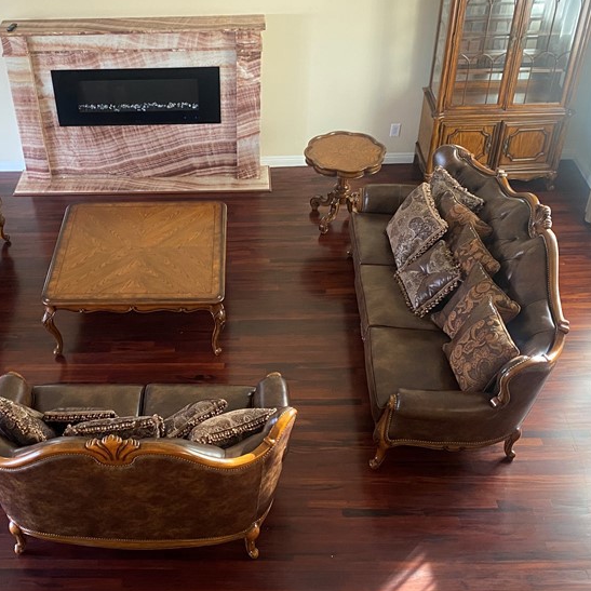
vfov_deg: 39.2
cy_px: 291
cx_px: 199
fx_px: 831
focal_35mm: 43
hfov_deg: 38.7
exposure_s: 1/60
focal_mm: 4.25
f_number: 1.8
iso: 400
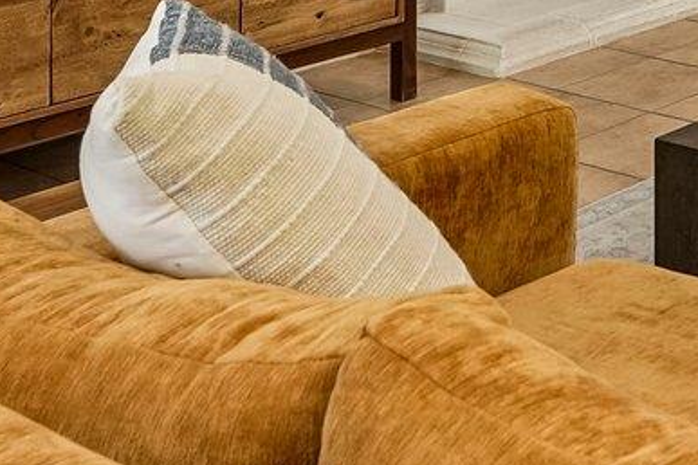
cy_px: -387
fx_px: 1435
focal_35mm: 74
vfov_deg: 15.6
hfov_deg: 21.9
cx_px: 1091
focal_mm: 14
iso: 400
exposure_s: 1/8
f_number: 8
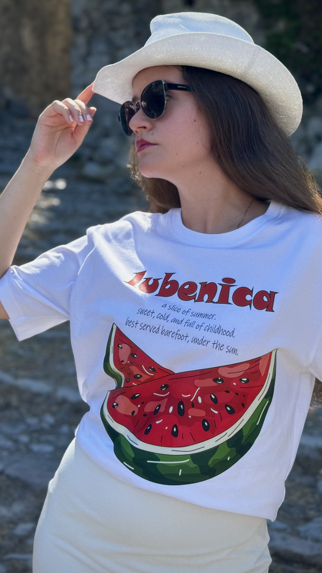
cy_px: 284
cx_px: 160
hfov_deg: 22.6
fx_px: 804
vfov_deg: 39.2
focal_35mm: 53
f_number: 1.78
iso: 64
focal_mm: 6.76
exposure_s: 1/1152
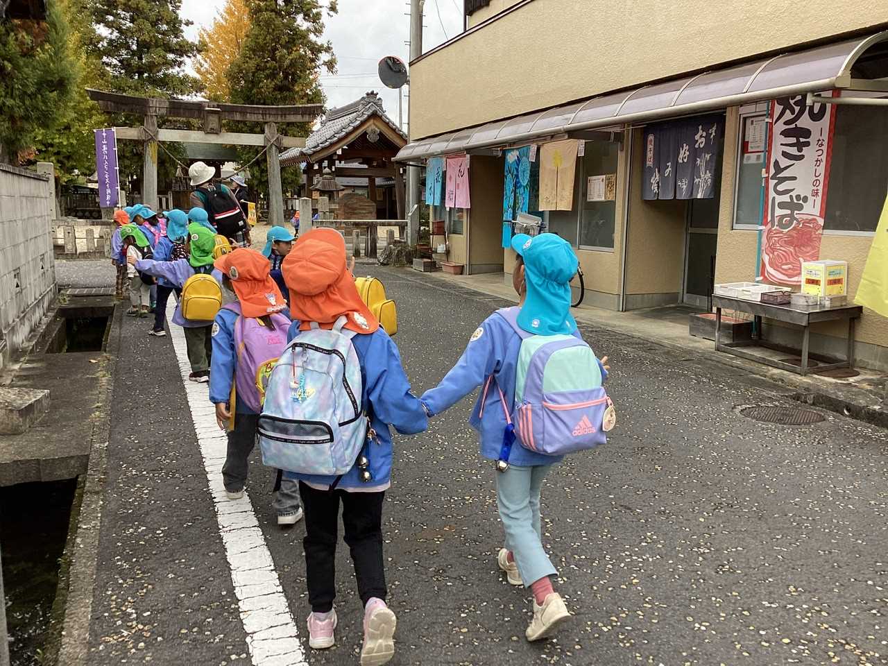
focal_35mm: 31
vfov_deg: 45.4
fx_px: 795
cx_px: 444
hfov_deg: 58.4
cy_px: 333
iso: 25
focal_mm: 3.3
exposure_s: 1/214
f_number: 2.4
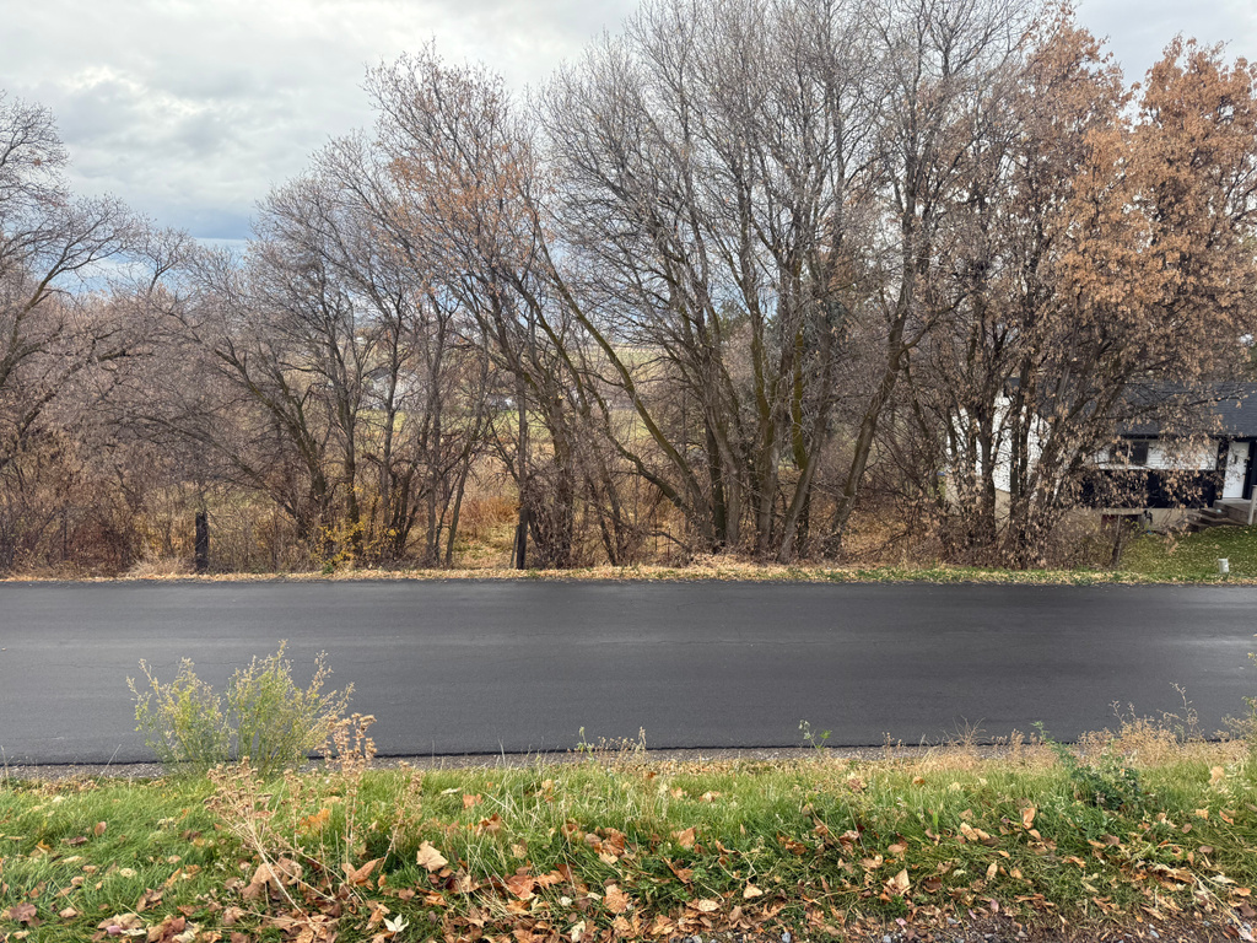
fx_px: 872
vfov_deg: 56.8
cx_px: 628
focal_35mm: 24
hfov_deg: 71.6
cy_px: 472
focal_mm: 6.76
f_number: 1.78
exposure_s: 1/695
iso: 100
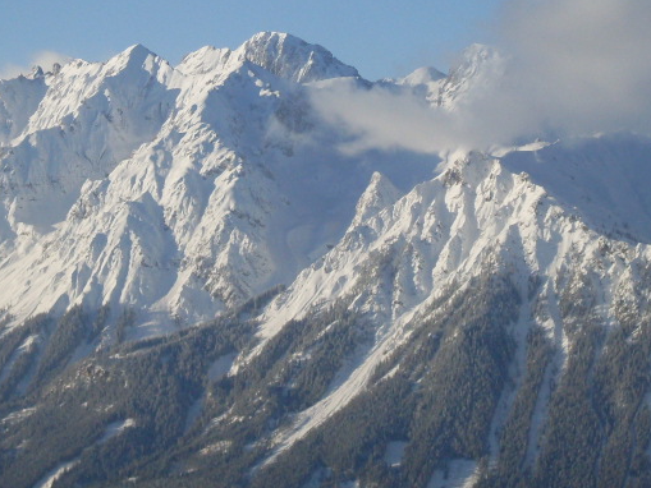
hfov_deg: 10.7
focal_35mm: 185
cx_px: 210
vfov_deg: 8.0
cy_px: 38
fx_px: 3480
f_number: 4.4
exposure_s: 1/1000
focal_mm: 15.3
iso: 80
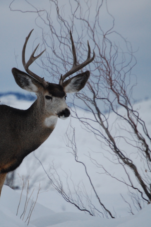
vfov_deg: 4.7
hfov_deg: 3.1
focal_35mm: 442
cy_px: 105
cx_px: 48
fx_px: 2786
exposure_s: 1/320
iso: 800
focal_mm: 200
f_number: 5.6
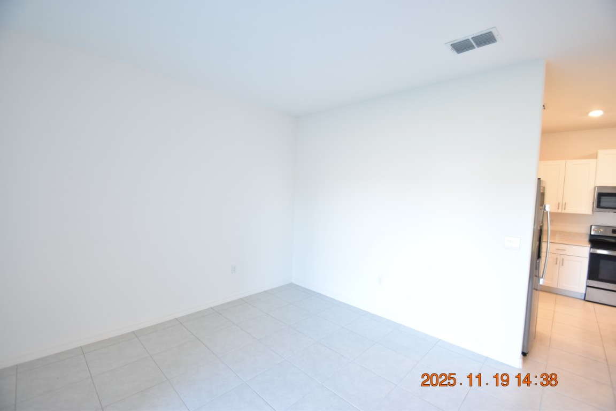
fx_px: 257
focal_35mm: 15
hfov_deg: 100.4
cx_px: 308
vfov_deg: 77.3
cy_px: 206
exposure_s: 1/45
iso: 800
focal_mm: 10
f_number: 3.5
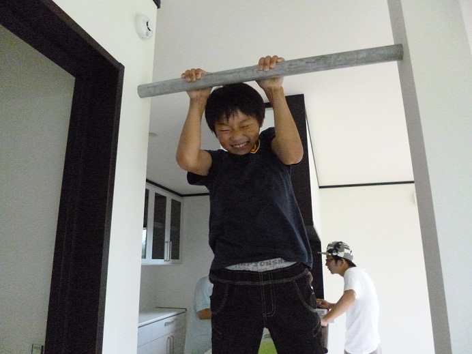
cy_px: 177
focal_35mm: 24
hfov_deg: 71.6
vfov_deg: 56.8
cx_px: 236
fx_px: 327
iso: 1600
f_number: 2.5
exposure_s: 1/500
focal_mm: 4.3
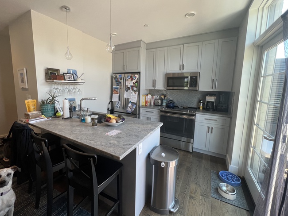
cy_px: 102
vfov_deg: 85.6
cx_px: 135
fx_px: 117
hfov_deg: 101.9
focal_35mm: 14
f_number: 1.8
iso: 80
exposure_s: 1/120
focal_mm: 1.57
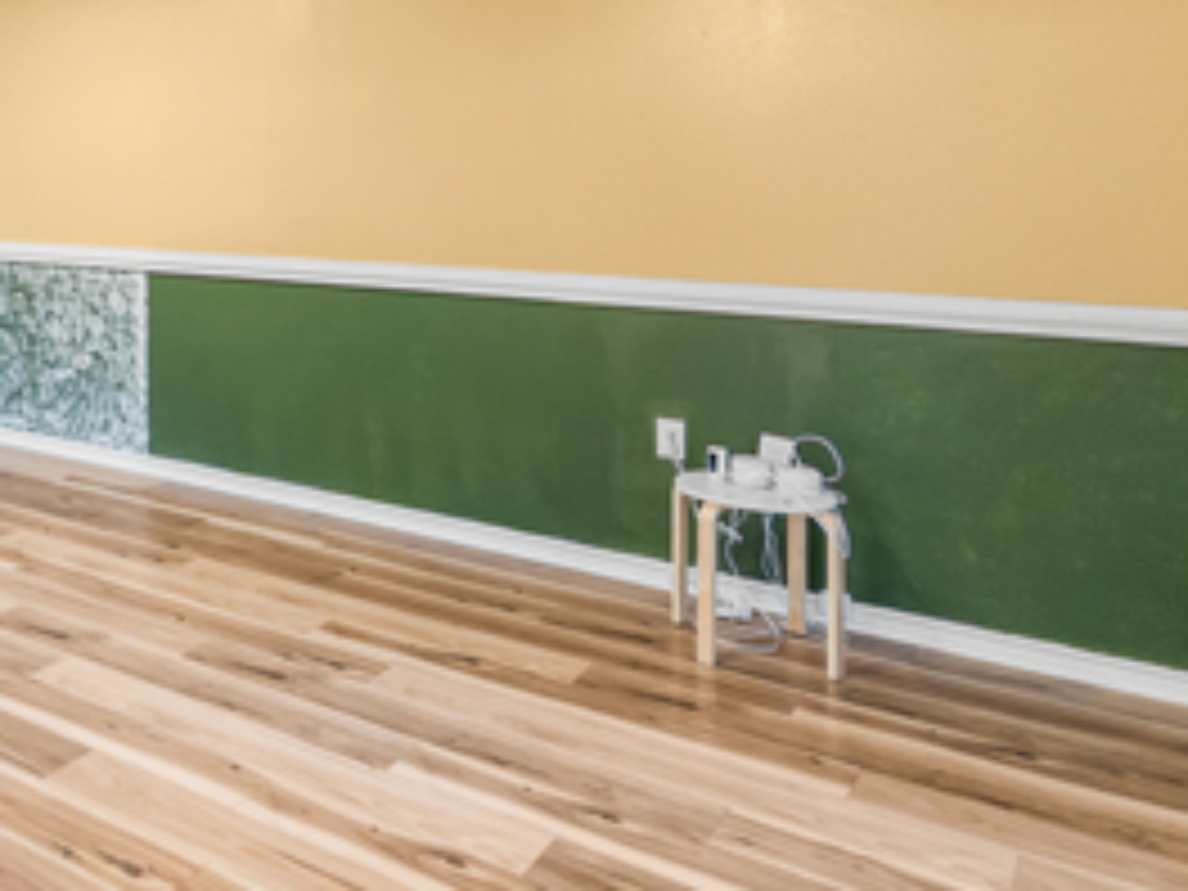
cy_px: 180
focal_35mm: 35
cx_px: 18
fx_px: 1201
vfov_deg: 39.1
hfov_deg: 45.1
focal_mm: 15
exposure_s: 1/30
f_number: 4
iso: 2500
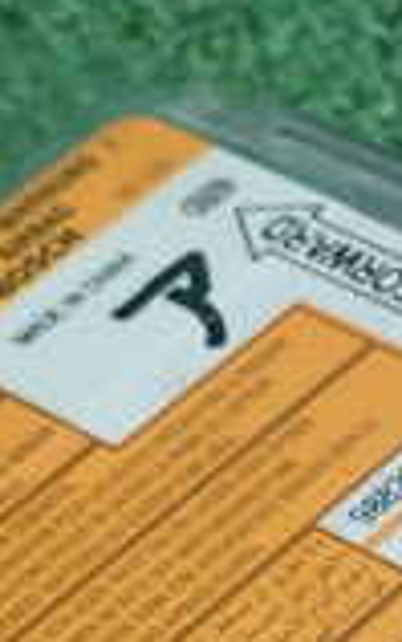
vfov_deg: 8.4
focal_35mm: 246
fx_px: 4304
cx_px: 236
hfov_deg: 5.3
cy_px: 861
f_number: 3.6
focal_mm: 11.01
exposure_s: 1/200
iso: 800
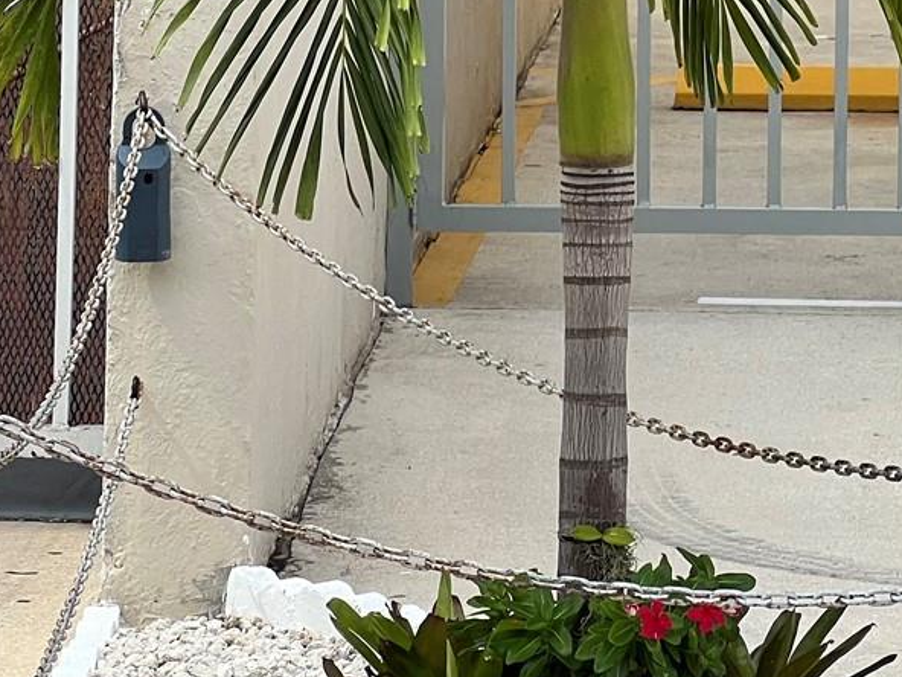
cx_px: 942
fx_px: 5420
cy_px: -224
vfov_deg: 7.1
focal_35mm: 208
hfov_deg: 9.4
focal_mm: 9
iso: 32
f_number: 2.8
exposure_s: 1/396
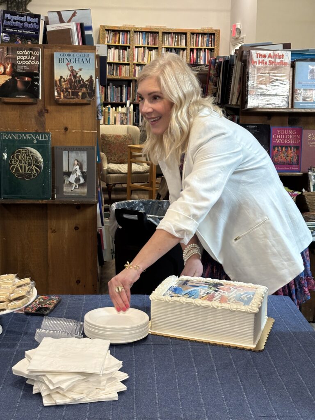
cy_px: 210
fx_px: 631
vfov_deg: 36.8
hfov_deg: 28.0
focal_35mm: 52
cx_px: 158
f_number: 1.6
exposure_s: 1/40
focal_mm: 5.96
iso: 160
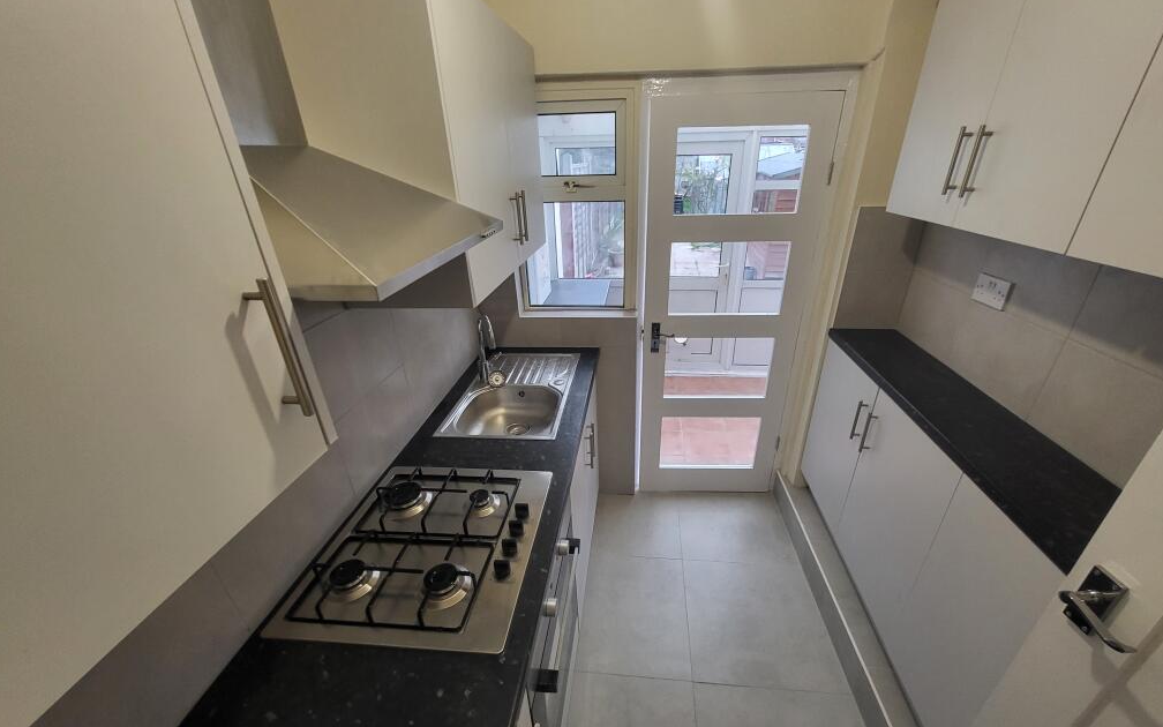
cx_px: 580
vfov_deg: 78.5
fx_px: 444
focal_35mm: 14
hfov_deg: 105.3
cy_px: 396
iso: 200
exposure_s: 1/50
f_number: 2.2
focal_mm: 1.74
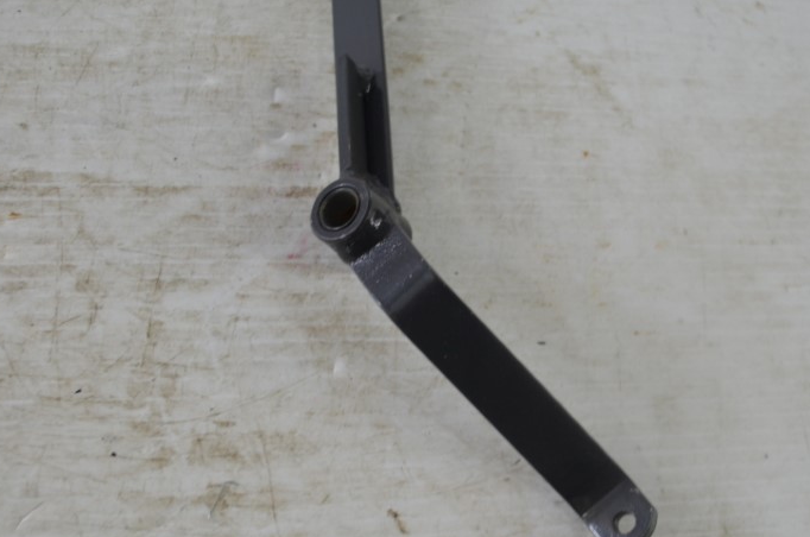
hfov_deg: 38.9
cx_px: 445
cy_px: 321
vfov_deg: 26.3
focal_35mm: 51
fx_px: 1145
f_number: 4.5
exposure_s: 1/80
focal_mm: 20
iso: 400
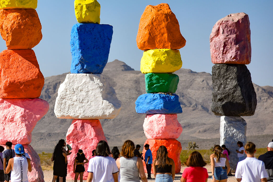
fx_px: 1684
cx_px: 23
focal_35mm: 222
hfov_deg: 9.2
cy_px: 56
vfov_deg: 6.2
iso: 160
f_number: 4
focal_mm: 105
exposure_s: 1/1600
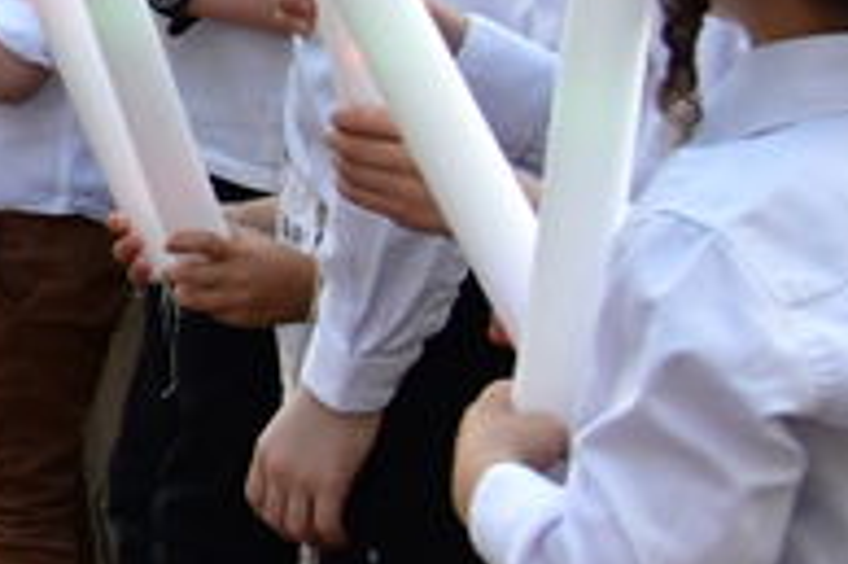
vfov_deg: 5.8
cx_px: -2006
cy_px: -496
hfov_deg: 7.4
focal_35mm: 231
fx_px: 5437
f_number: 5.6
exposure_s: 1/200
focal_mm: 32
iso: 1000
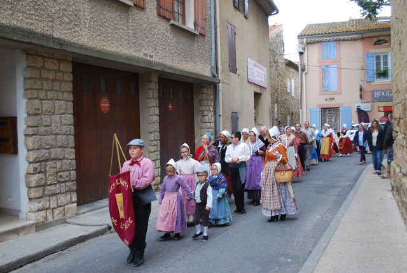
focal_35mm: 36
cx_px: 204
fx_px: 408
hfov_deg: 53.1
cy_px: 136
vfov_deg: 37.0
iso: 200
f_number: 4.5
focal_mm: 24
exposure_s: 1/80
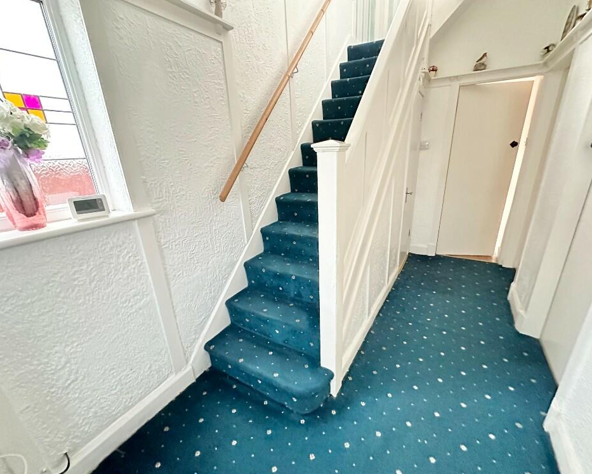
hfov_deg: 96.8
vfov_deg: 84.0
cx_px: 306
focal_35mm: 15
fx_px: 263
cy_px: 243
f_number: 2.2
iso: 1000
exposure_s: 1/60
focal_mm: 2.22
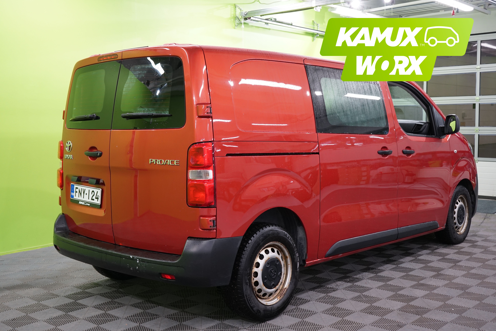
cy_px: 166
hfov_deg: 48.5
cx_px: 248
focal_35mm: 40
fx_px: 551
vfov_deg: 33.4
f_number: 6.3
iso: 800
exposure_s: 1/30
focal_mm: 40
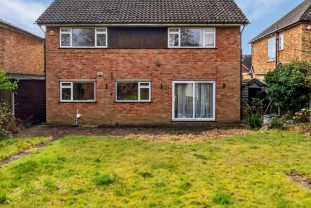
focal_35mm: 29
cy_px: 89
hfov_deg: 63.6
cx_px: 157
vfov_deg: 44.9
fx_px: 251
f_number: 9
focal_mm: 24
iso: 200
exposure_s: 1/100
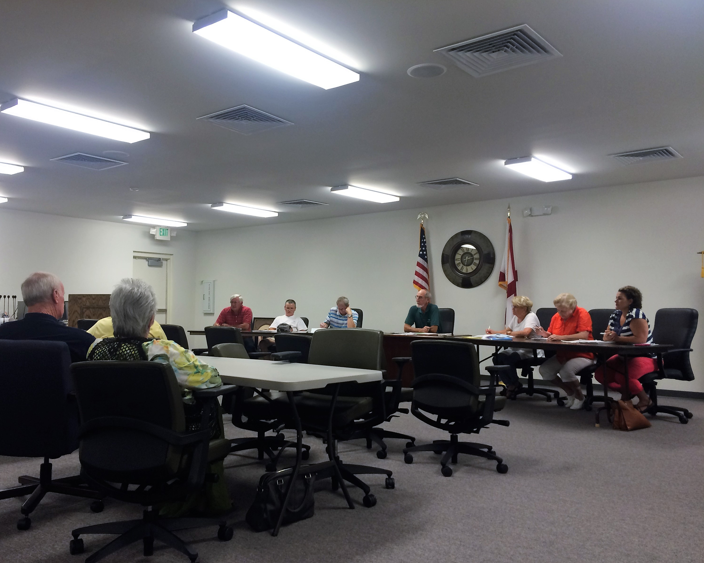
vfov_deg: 47.1
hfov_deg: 57.1
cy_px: 285
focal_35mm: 31
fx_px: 646
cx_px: 320
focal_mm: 4.15
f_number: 2.2
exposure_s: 1/30
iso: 40
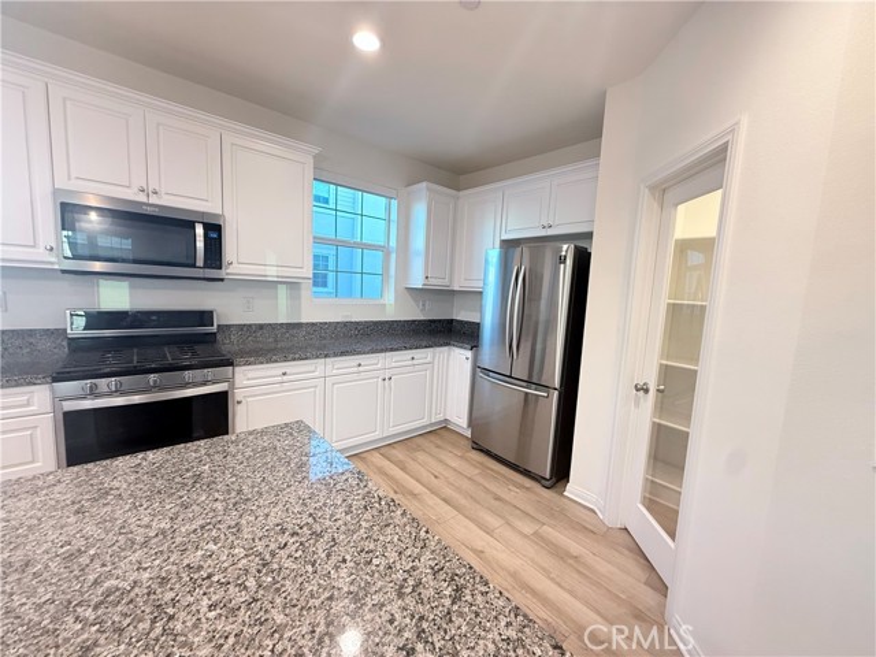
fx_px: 354
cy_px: 328
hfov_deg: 102.1
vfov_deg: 85.7
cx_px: 438
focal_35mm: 14
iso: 250
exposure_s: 1/60
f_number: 2.2
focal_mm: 2.22
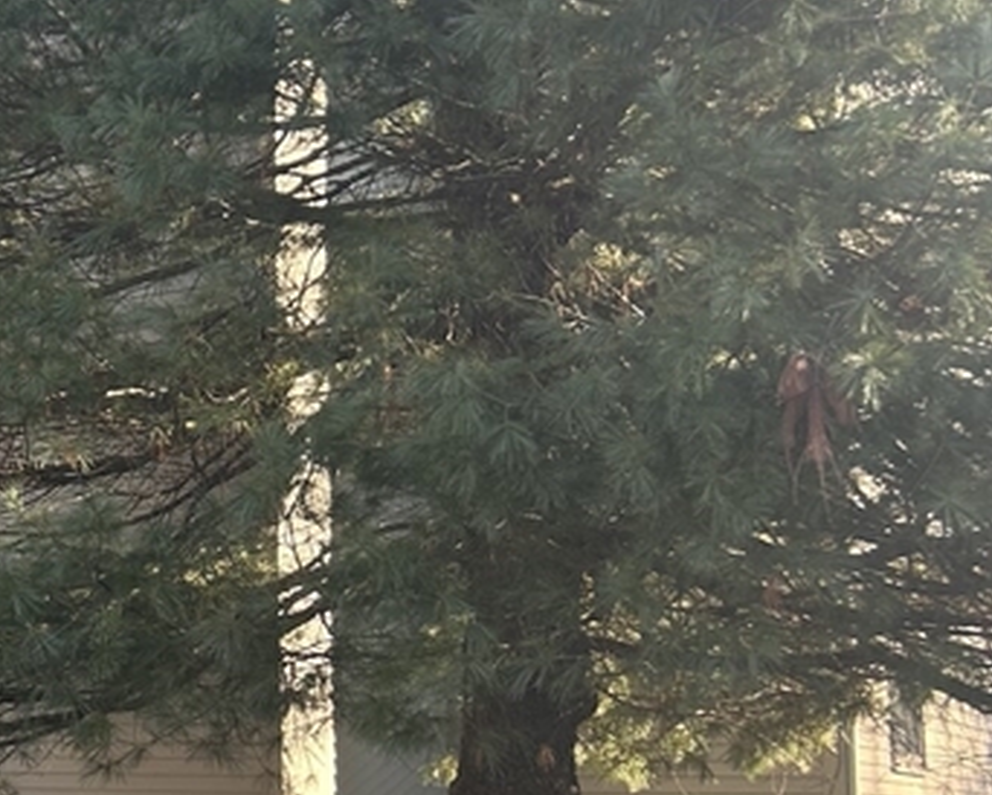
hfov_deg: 21.9
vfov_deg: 20.0
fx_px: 2233
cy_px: 601
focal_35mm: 76
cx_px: -377
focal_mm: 5.7
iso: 50
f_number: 1.5
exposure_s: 1/461
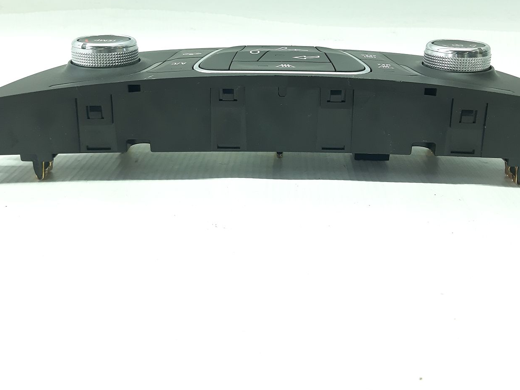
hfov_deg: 50.1
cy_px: 130
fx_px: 556
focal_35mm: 37
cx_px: 273
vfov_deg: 38.2
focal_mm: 3.93
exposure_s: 1/50
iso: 160
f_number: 1.7
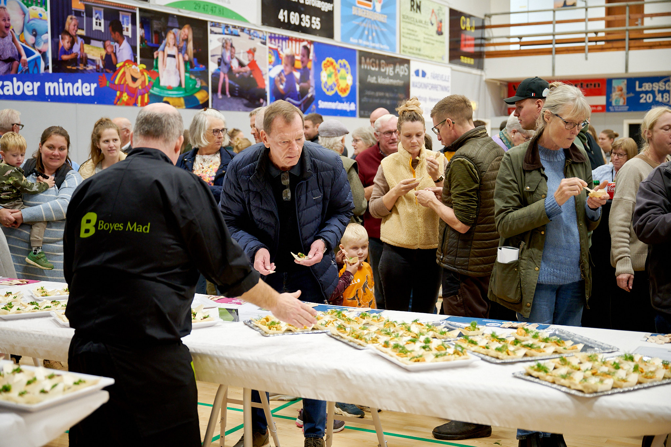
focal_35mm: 47
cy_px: 224
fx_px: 876
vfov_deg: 28.6
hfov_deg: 41.9
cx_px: 336
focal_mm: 47
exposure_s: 1/125
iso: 1000
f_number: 2.8
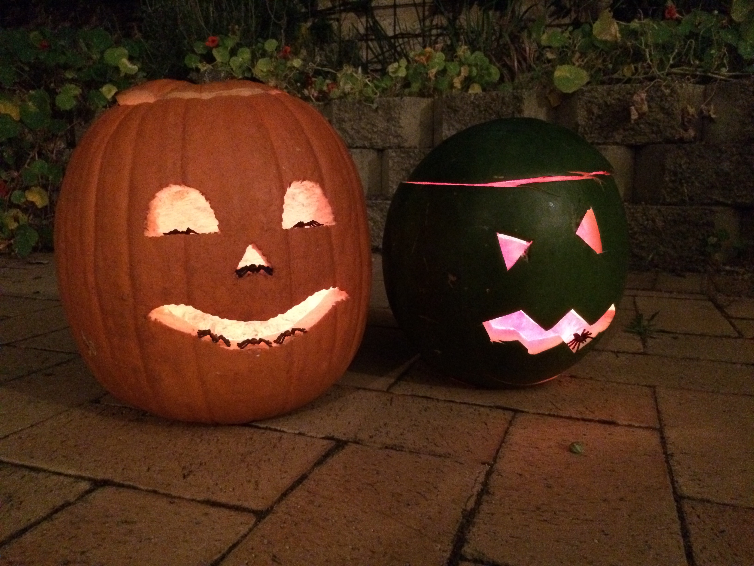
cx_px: 377
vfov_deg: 48.2
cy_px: 283
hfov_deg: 61.7
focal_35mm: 29
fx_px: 632
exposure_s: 1/17
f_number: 2.2
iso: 1250
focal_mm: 4.15
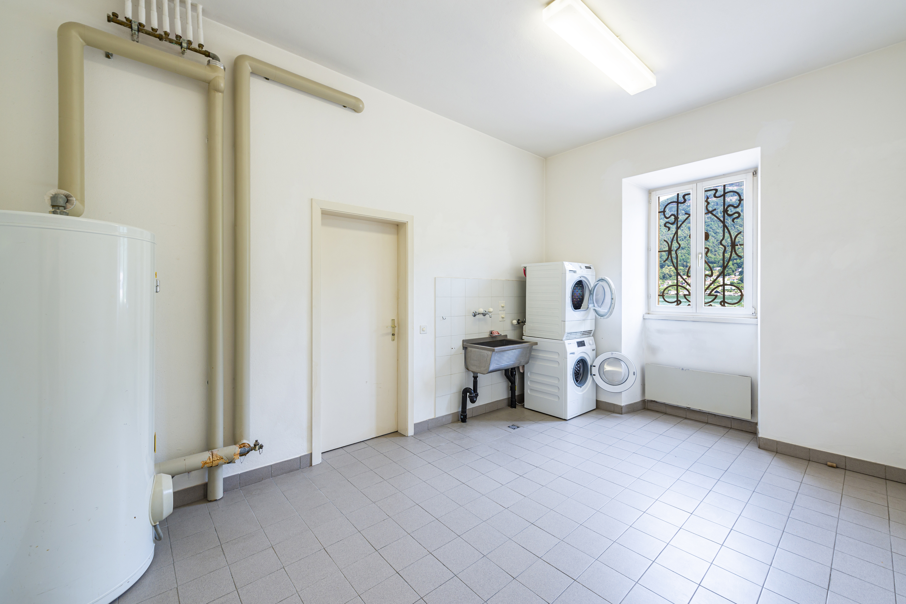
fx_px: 352
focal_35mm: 14
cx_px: 453
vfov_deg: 81.2
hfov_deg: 104.3
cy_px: 302
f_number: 9
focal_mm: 14
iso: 100
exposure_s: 1/3
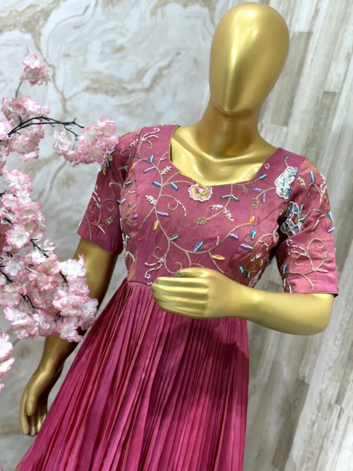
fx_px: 707
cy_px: 236
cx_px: 176
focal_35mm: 52
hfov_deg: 28.0
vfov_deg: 36.8
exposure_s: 1/50
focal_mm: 5.96
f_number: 1.6
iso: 32
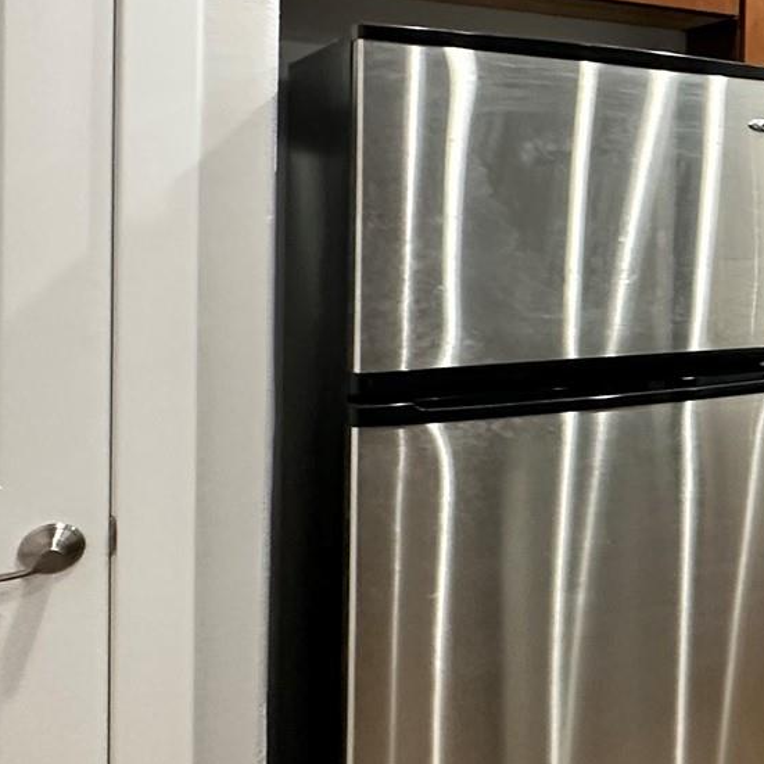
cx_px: 1073
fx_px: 1149
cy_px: 236
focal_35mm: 46
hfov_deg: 28.0
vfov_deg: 36.3
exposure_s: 1/60
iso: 400
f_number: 2.2
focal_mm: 2.22
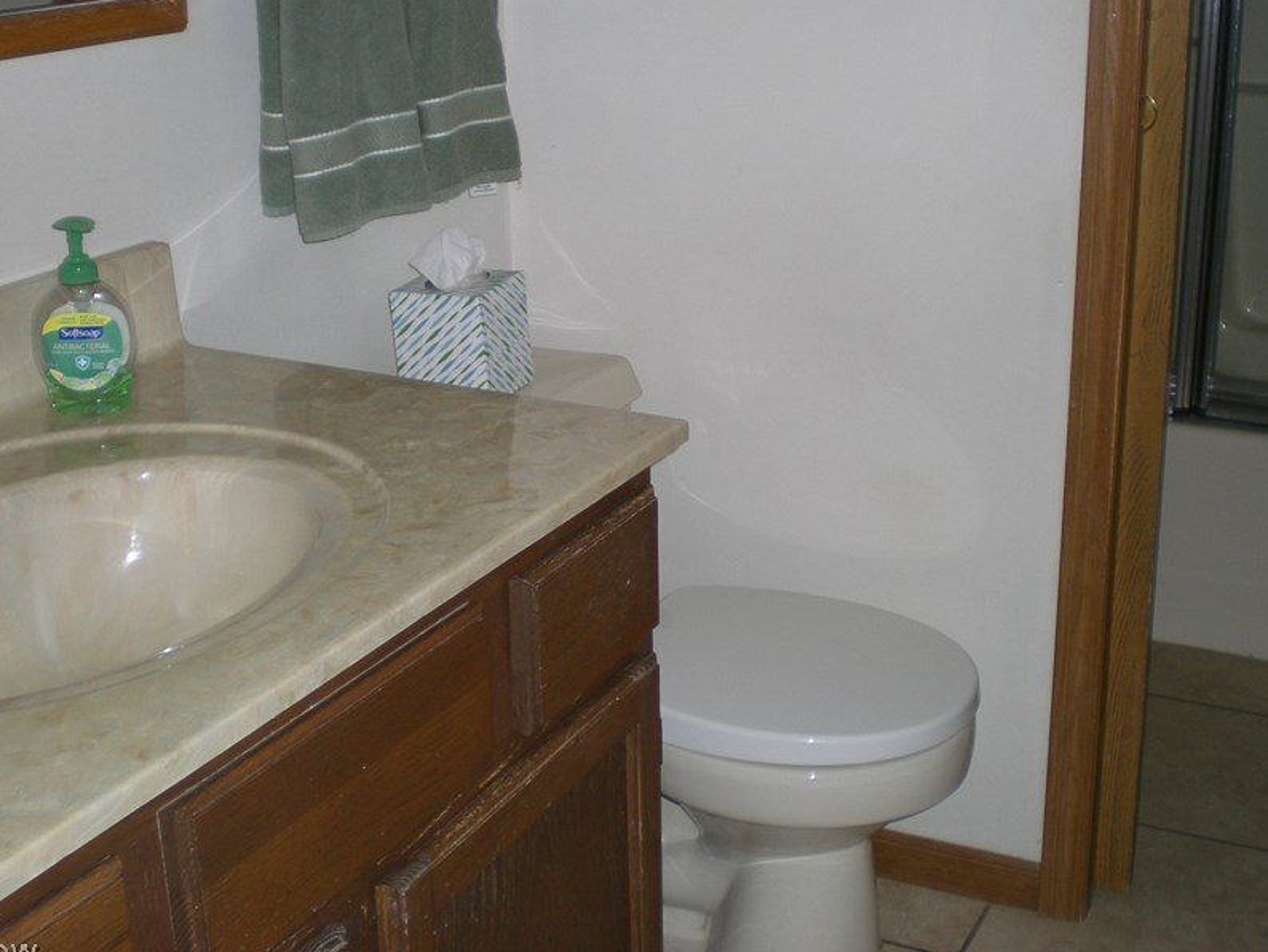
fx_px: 1795
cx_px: 690
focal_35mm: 49
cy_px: 364
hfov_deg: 38.9
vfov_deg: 29.6
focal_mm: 6.3
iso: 54
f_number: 3.1
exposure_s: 1/60
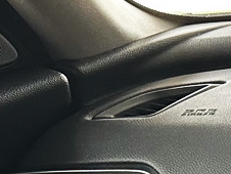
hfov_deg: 10.1
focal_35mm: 159
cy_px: 327
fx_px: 1062
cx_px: 629
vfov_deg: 8.9
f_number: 1.78
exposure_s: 1/60
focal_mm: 6.86
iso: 320
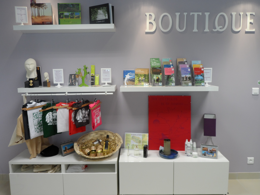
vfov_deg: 49.7
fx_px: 210
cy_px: 98
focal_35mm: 28
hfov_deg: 63.4
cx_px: 130
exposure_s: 1/30
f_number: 3.1
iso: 100
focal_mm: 4.9
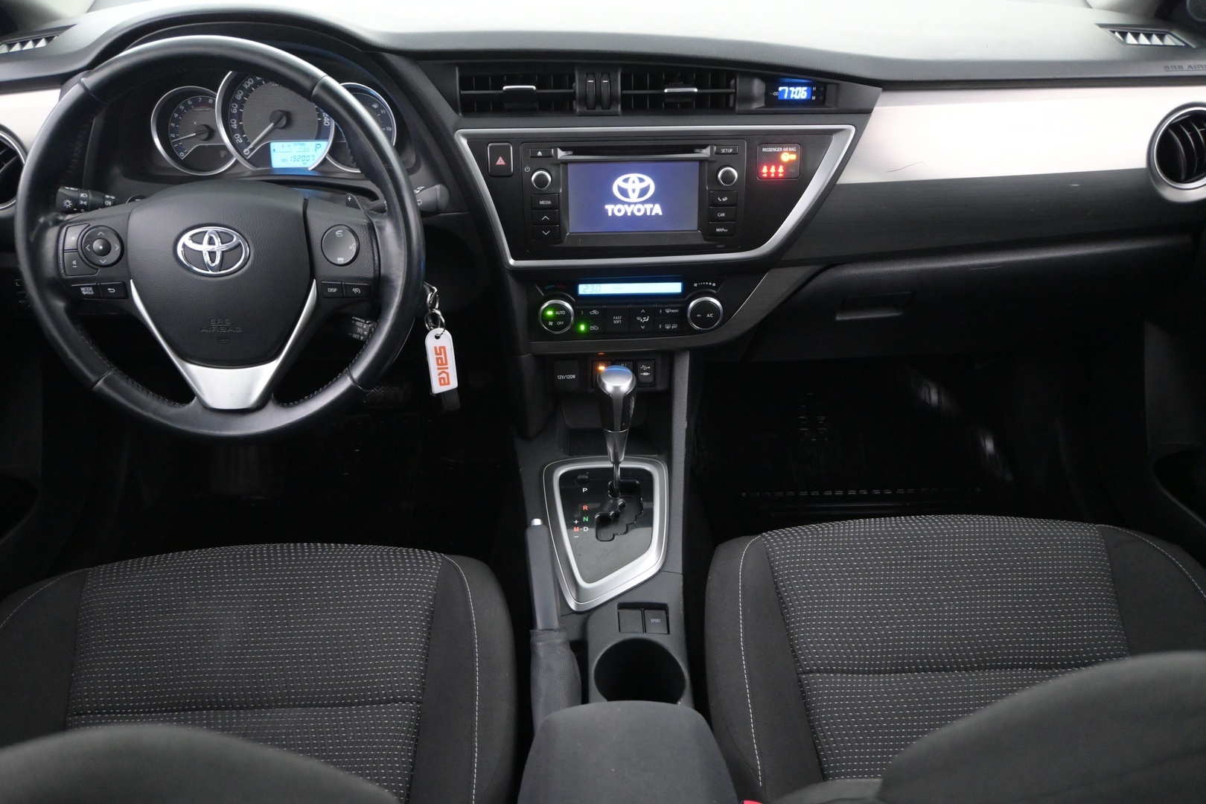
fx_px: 1055
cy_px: 402
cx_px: 603
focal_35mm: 32
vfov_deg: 41.7
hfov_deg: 59.5
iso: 4000
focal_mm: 21
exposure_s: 1/30
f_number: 4
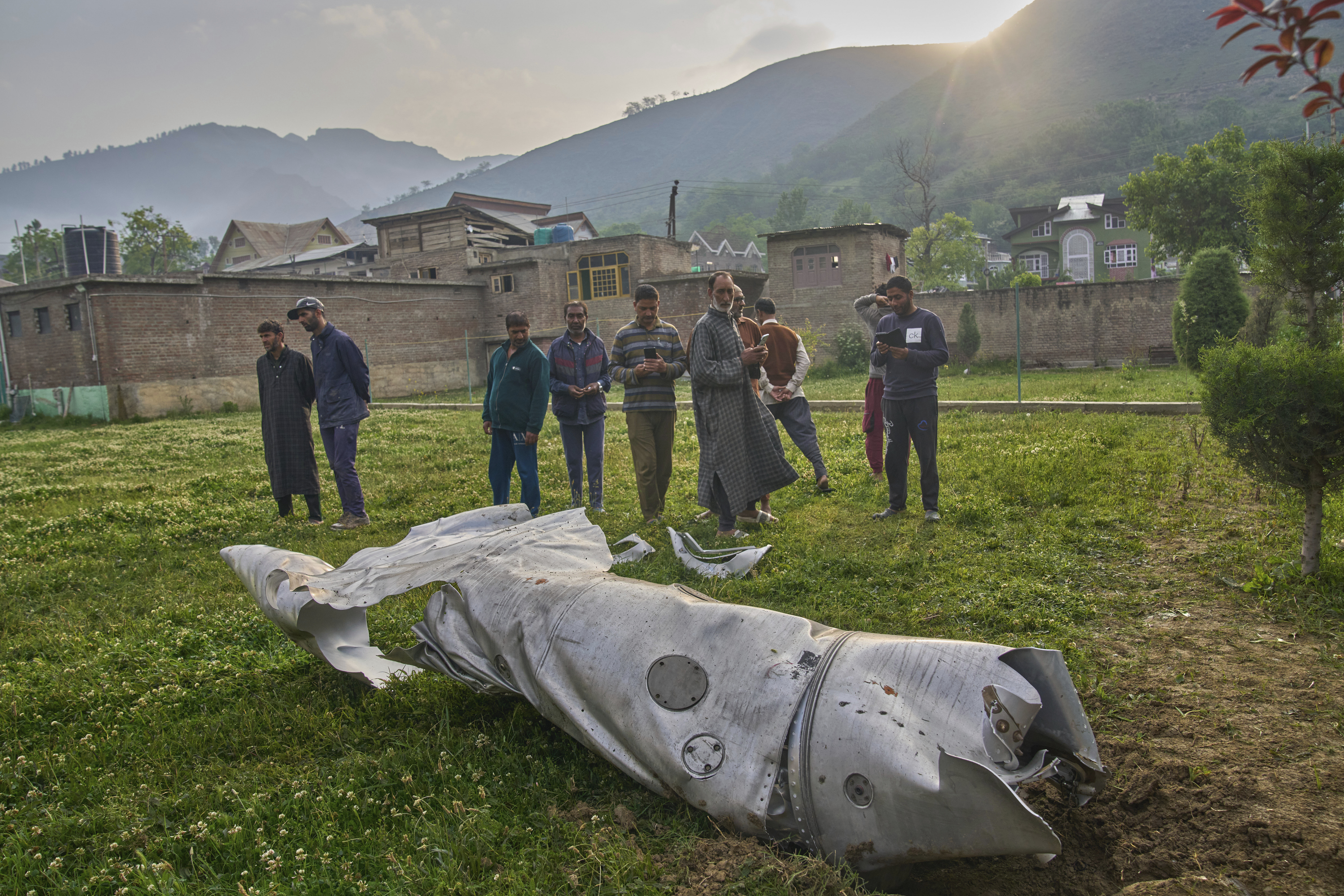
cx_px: 668
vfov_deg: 51.3
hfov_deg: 71.5
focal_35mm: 25
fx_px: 933
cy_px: 460
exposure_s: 1/1250
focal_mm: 24
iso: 500
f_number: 5
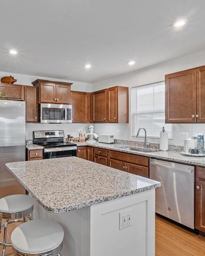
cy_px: 125
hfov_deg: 56.1
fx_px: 188
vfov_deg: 68.6
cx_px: 68
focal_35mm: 25
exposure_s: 1
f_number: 10
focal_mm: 11
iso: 200
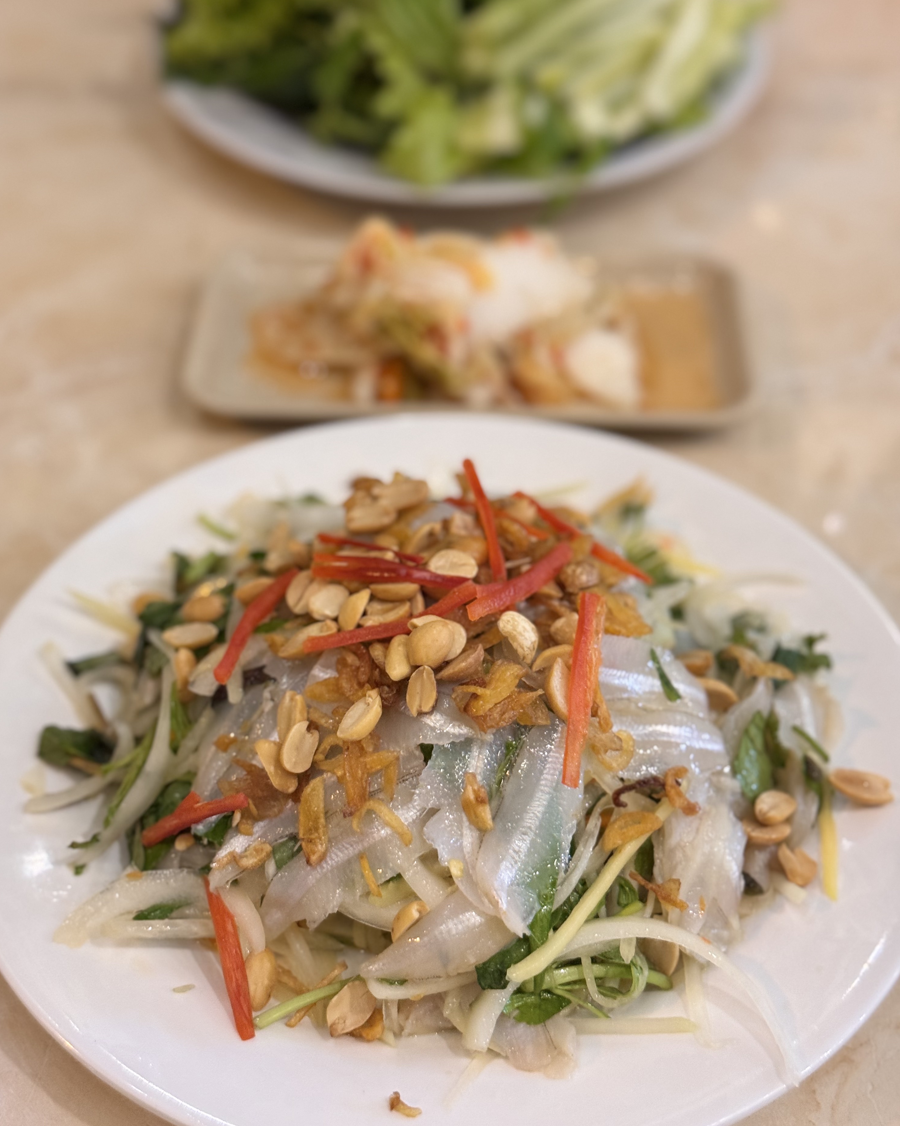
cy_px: 542
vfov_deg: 36.7
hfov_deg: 29.7
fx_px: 1698
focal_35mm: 51
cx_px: 443
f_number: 1.78
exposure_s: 1/33
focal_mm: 6.76
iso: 200
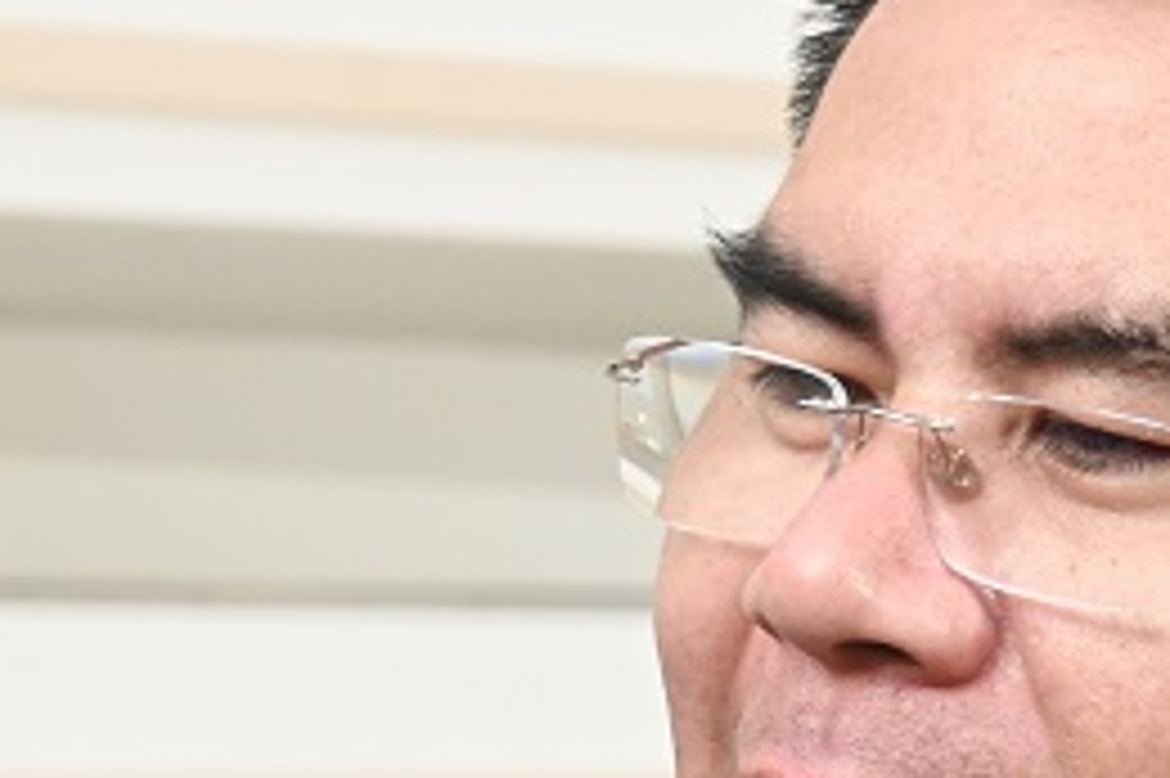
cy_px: 1010
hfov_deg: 11.0
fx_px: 6041
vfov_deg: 7.3
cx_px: 207
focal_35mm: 186
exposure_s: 1/125
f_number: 8
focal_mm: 40
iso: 4500
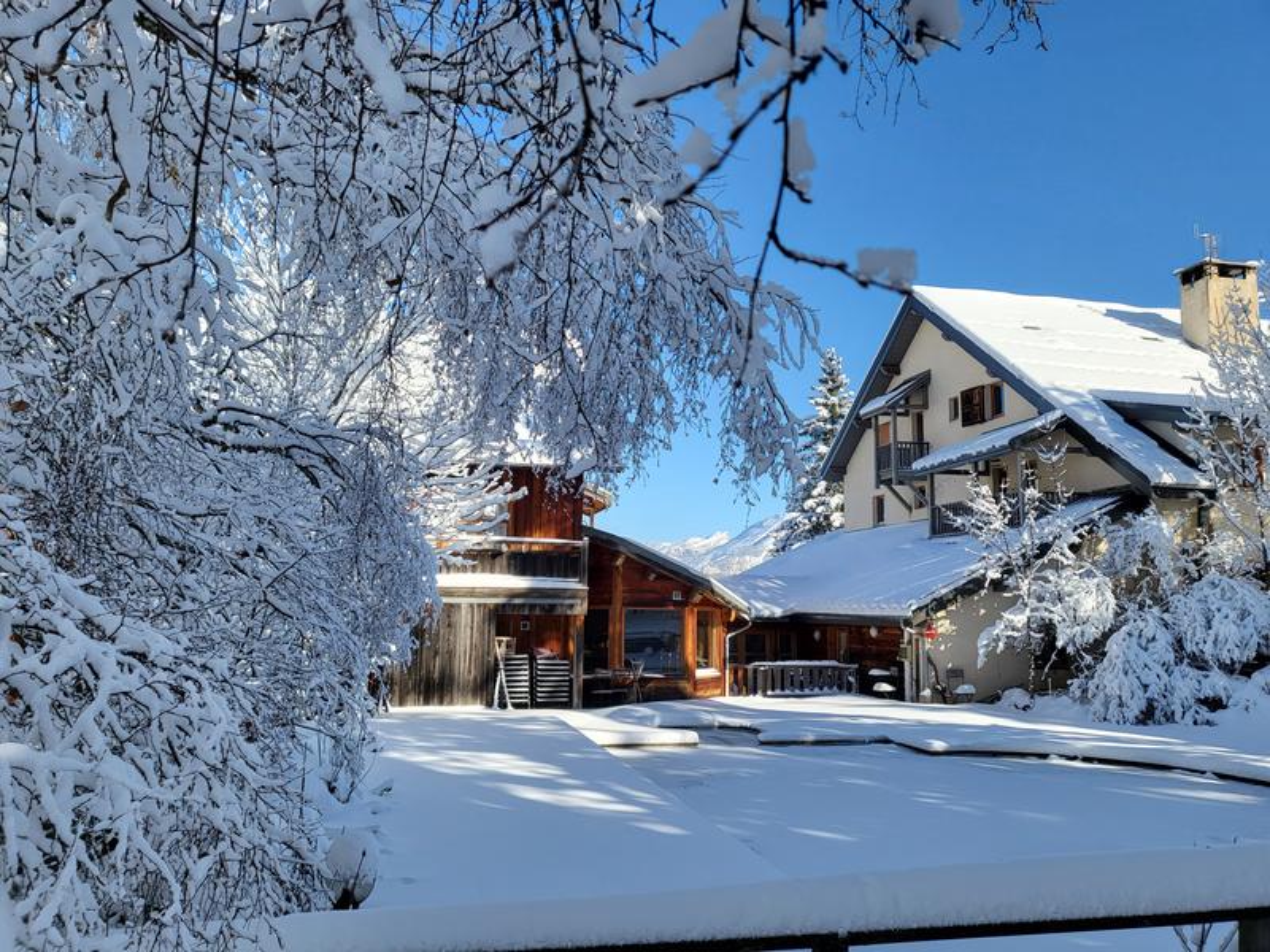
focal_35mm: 26
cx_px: 635
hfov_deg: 67.3
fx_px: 954
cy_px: 476
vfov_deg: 53.1
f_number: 1.8
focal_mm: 4.25
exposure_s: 1/1614
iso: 50
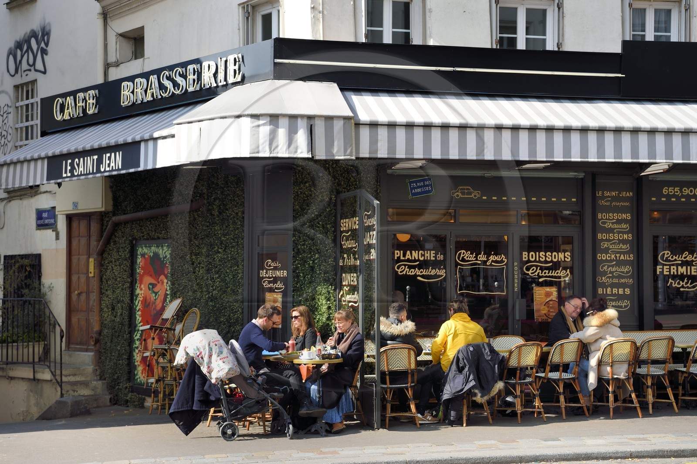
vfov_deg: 22.6
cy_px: 232
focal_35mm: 60
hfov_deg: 33.4
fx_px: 1161
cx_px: 348
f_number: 7.1
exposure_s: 1/250
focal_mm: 60
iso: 200
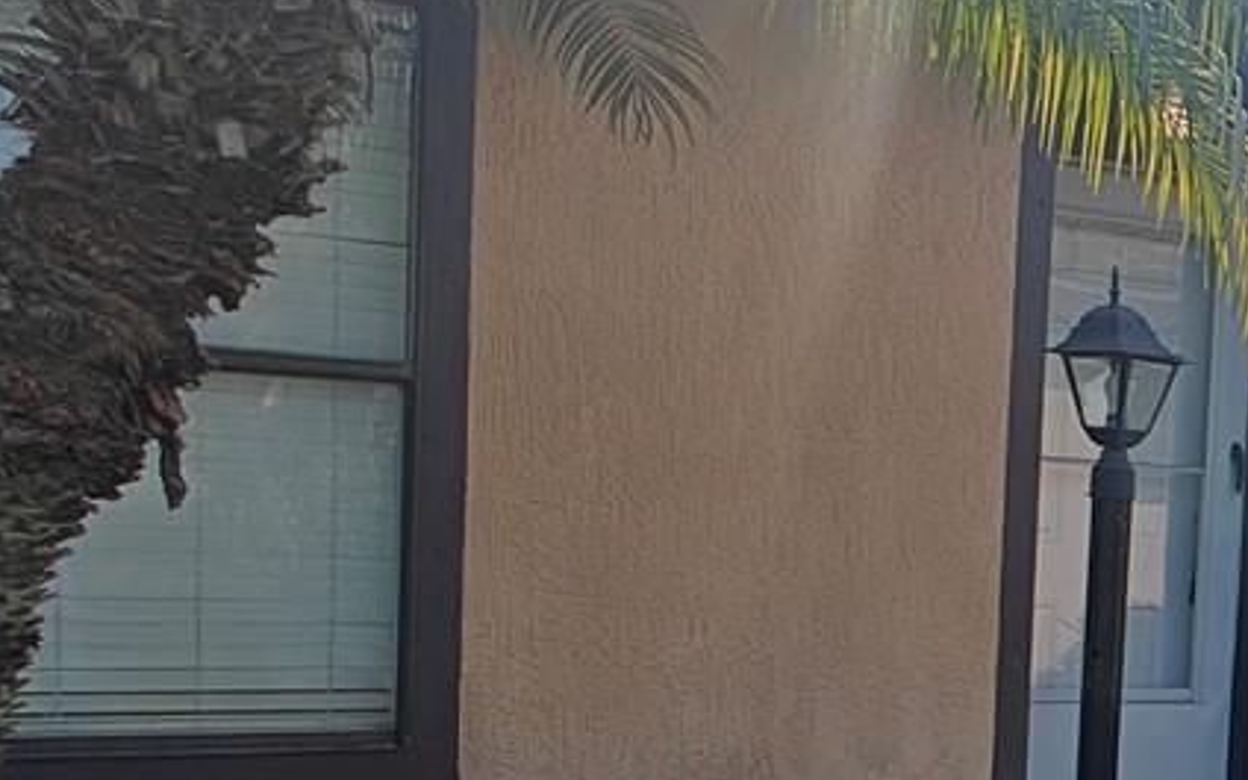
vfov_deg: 22.8
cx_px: 1363
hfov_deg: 32.1
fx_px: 1905
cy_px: 618
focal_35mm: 56
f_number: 2.2
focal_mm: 2.62
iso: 64
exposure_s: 1/1917
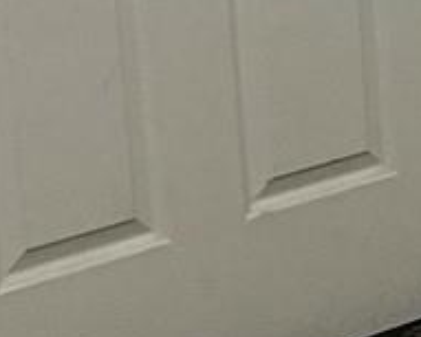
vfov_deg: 7.1
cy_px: -251
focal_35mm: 213
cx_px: 1049
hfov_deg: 8.3
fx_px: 2655
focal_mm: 5.7
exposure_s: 1/60
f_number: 1.5
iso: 160
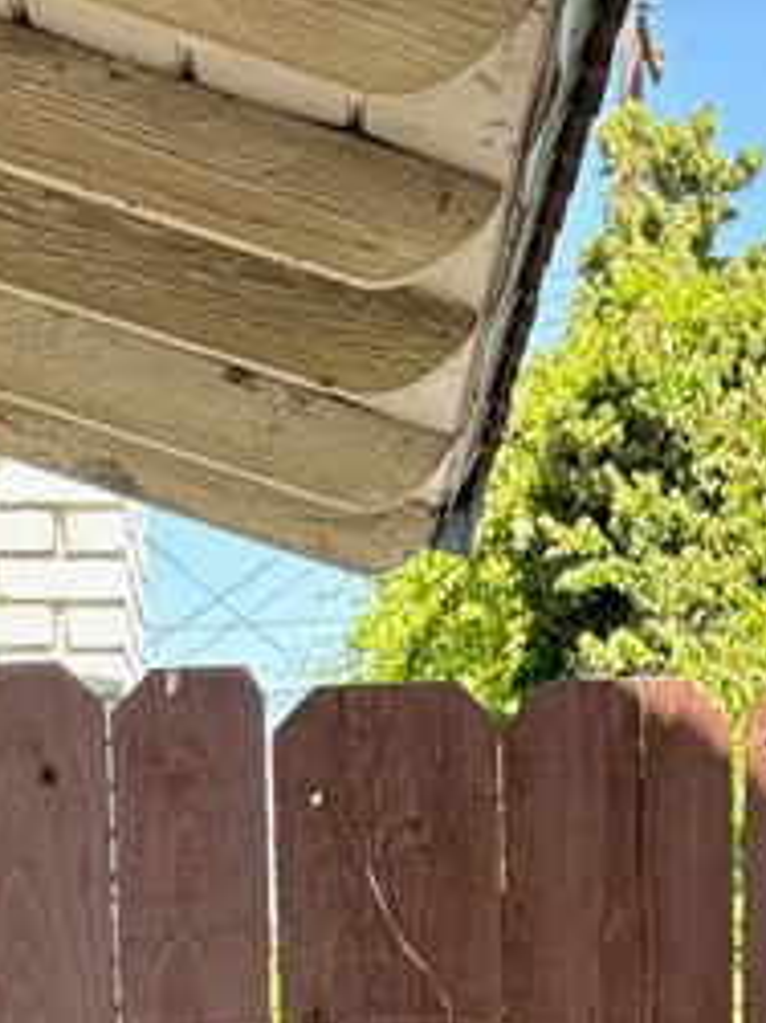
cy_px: 1496
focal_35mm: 106
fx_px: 3130
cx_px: 273
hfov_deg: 13.9
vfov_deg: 16.9
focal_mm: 5.96
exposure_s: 1/535
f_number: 1.6
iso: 64
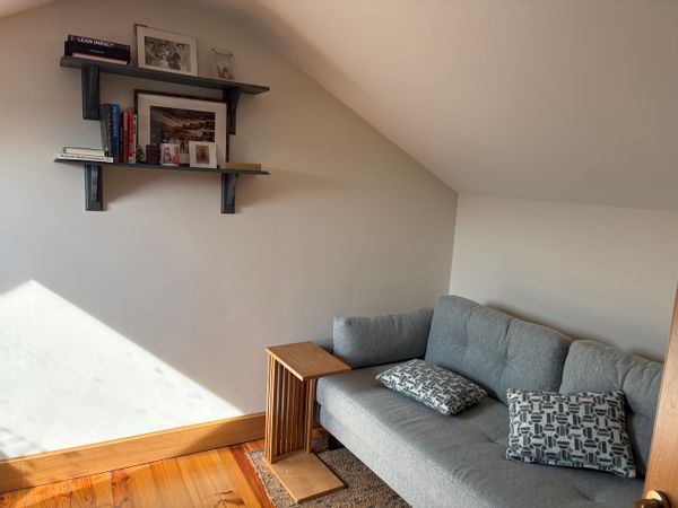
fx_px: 509
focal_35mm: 26
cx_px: 339
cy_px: 254
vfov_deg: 53.1
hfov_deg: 67.3
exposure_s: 1/288
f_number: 1.6
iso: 64
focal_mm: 5.96
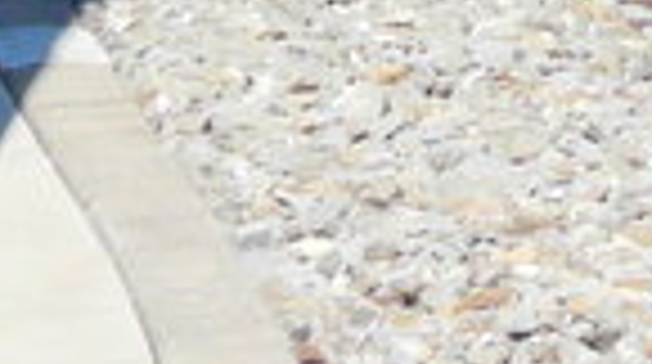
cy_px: -1227
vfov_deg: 2.1
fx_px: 9735
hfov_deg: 3.7
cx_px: 2172
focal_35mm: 564
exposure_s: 1/500
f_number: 5
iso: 100
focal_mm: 12.3
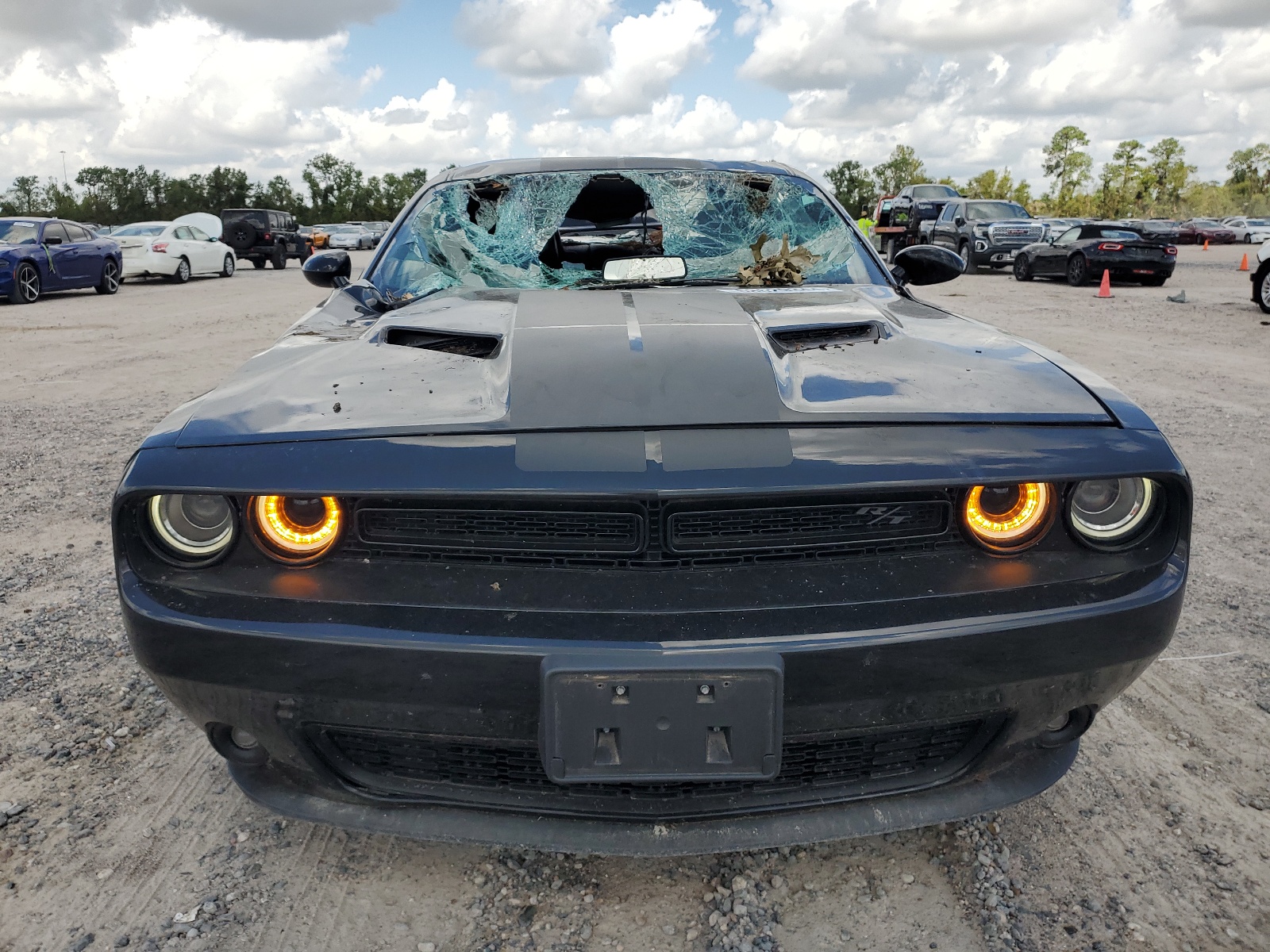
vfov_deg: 53.1
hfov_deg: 67.3
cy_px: 476
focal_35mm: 26
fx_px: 954
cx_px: 635
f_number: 1.5
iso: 50
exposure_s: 1/2500
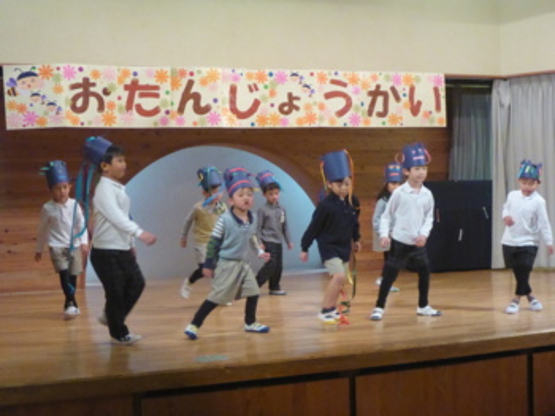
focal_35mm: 53
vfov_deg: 27.5
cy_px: 208
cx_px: 278
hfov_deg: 36.2
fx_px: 849
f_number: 4.7
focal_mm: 9.1
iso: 1600
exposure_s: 1/80
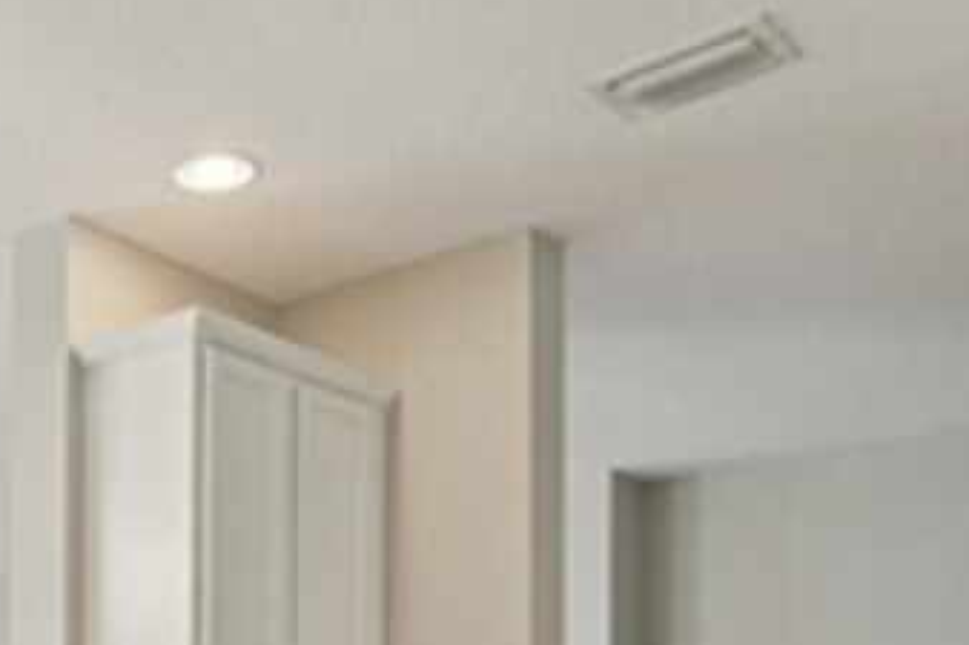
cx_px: -46
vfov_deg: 22.8
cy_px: 828
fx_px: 1426
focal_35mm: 53
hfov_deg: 33.6
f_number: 8
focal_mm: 14
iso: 400
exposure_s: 1/80
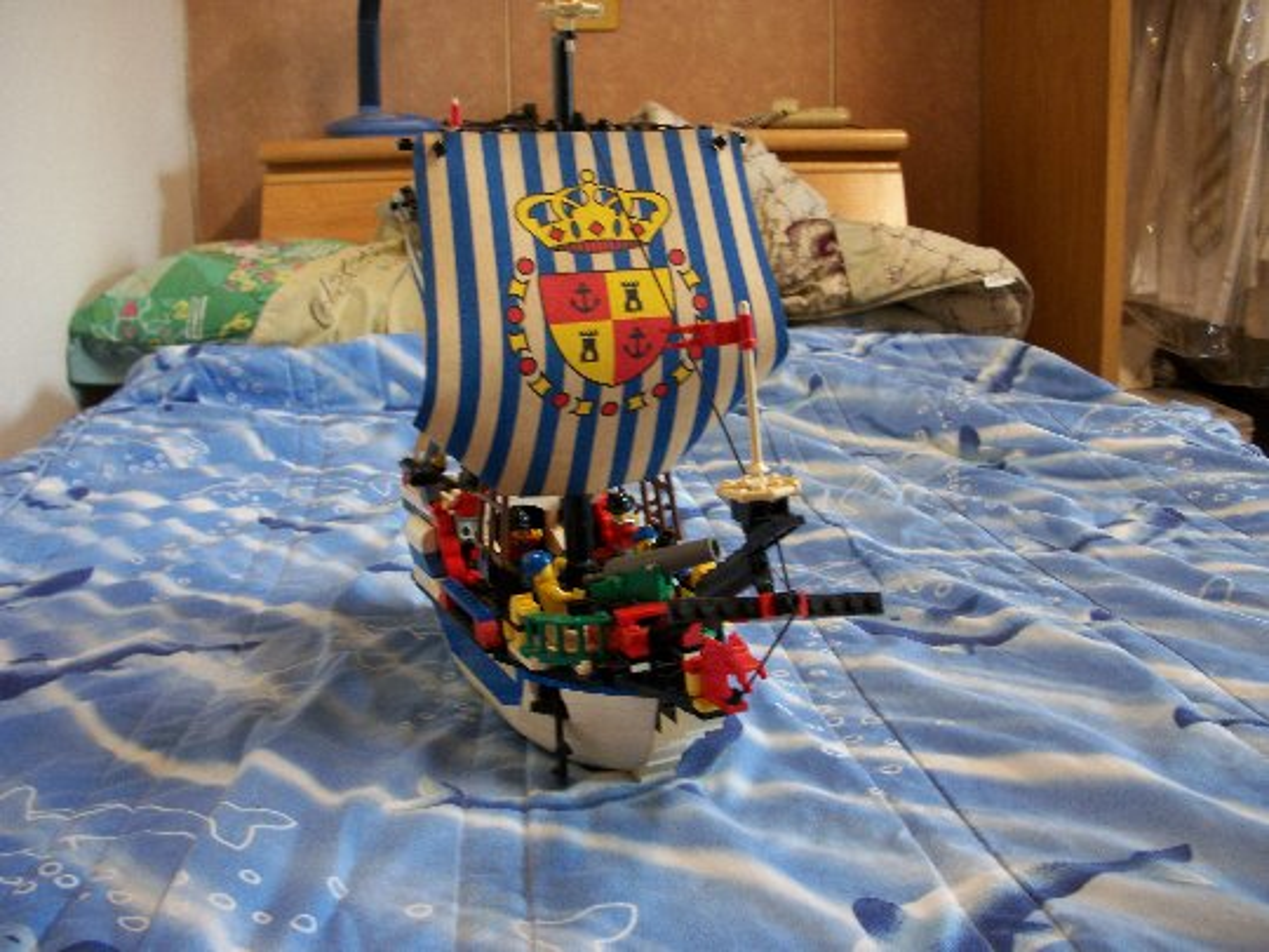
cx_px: 634
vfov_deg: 40.7
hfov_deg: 52.6
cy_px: 476
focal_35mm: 35
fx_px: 1283
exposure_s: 1/15
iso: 160
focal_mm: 6.3
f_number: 3.1
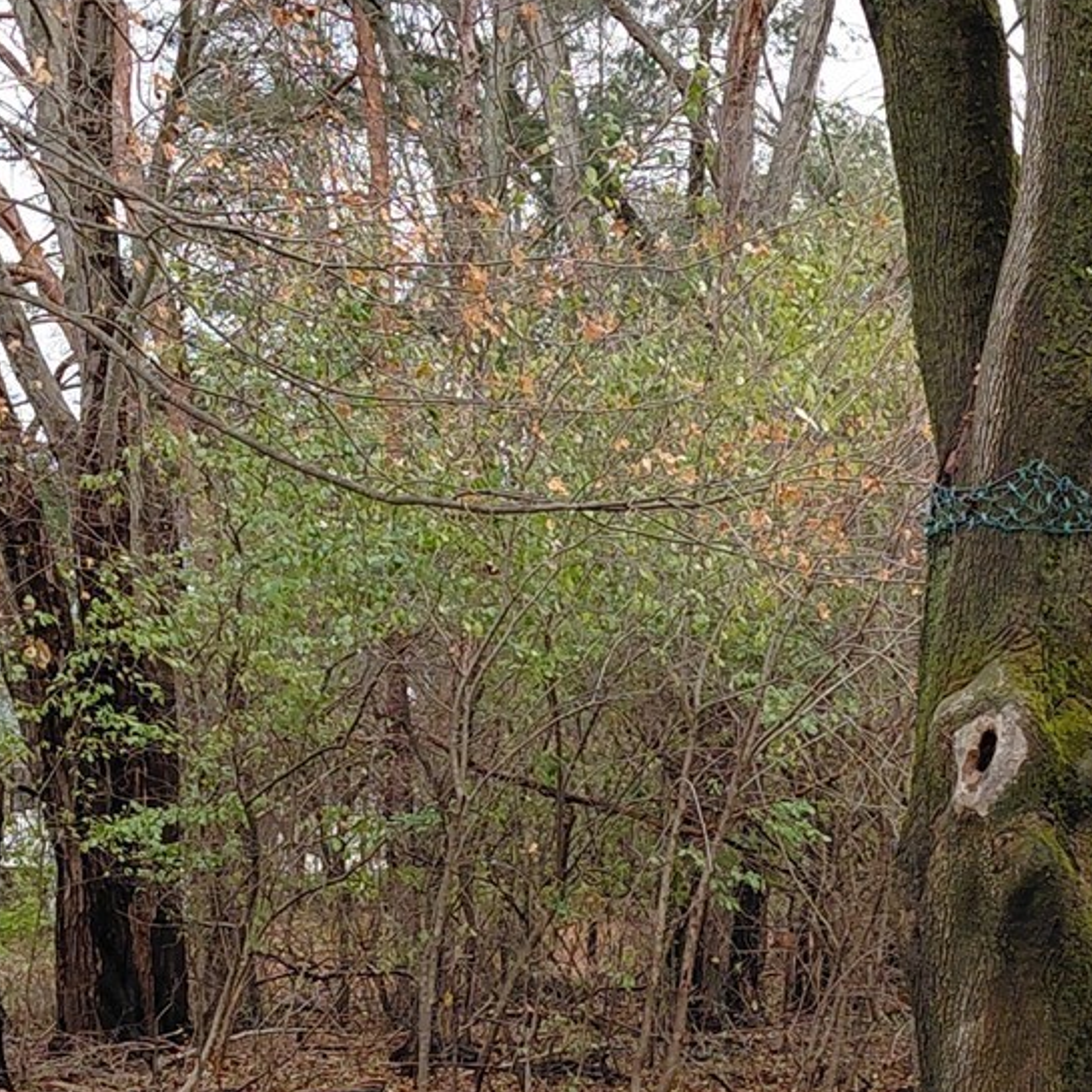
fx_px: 2962
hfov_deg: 20.9
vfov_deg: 20.8
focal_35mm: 83
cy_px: 763
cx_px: 641
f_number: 1.8
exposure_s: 1/280
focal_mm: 4.69
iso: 50
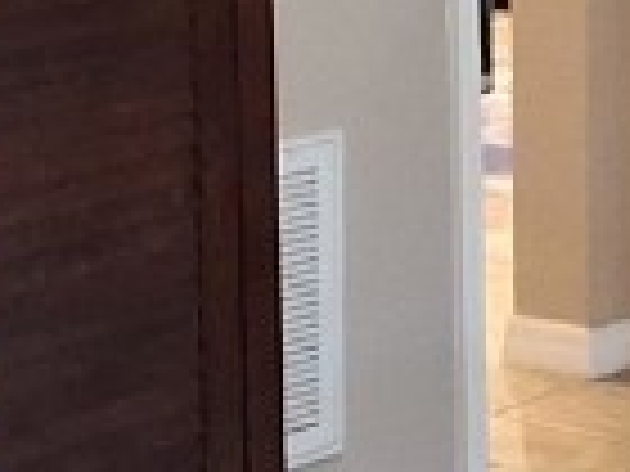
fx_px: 3731
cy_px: -99
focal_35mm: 205
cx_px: 1017
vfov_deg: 7.2
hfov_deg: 9.3
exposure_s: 1/20
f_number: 1.9
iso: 400
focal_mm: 2.91
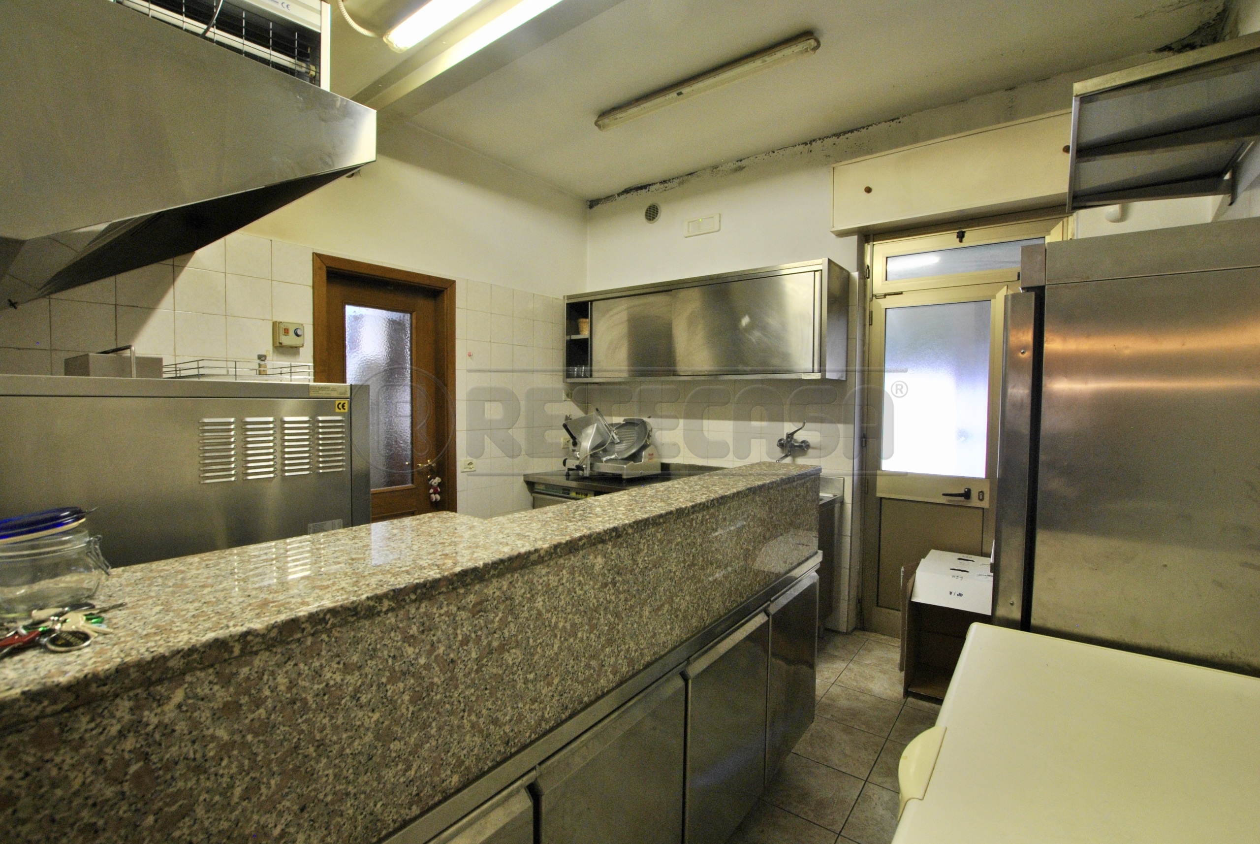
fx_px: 526
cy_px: 422
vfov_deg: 77.5
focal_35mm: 15
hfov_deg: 100.3
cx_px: 630
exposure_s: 1/4
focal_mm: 10
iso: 400
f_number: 8
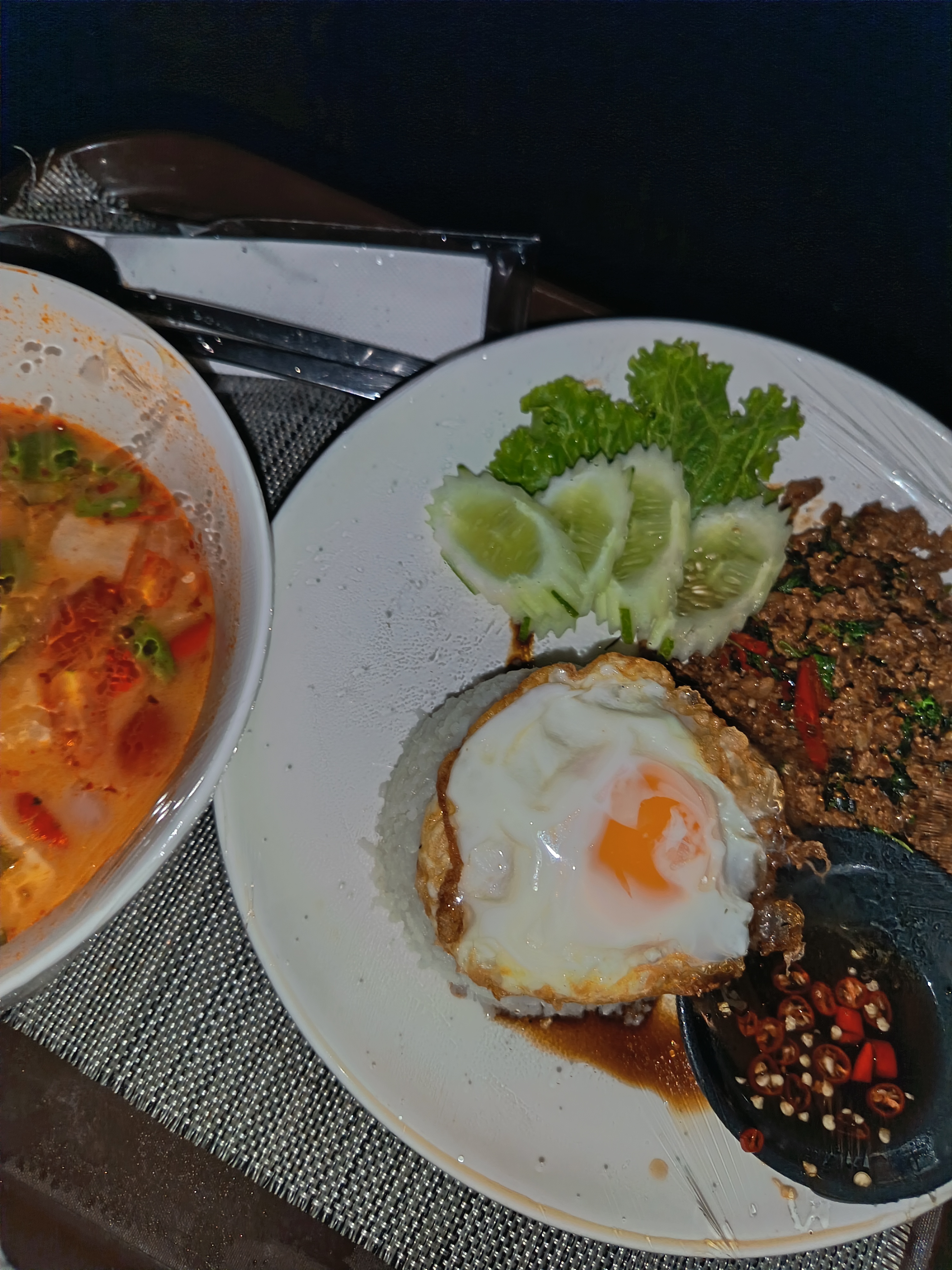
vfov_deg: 71.6
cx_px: 476
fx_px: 880
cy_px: 635
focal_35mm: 24
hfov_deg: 56.8
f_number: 1.75
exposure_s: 1/33.3
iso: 2503
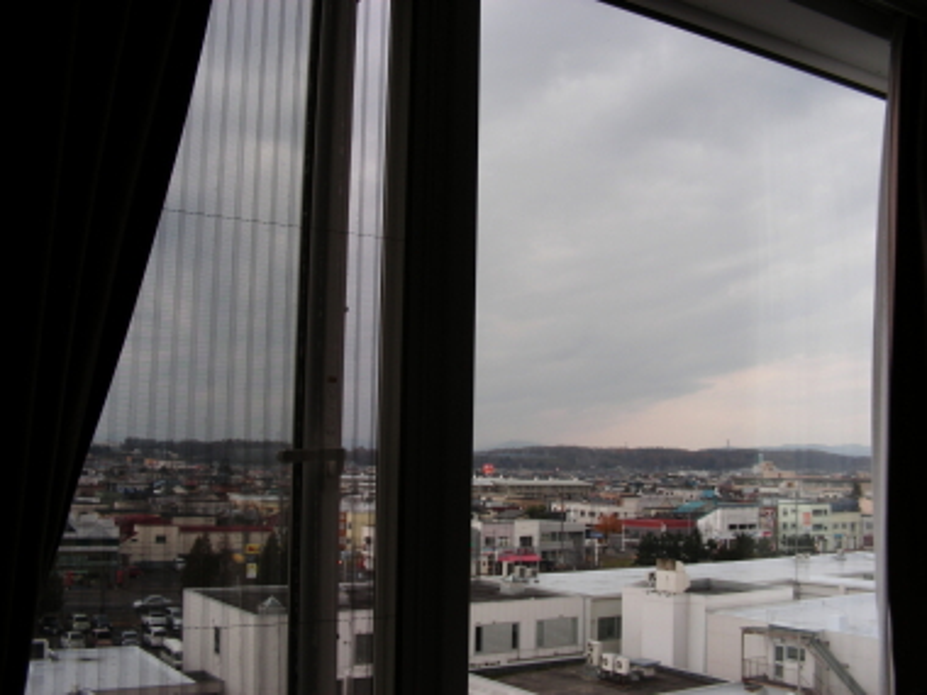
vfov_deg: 37.7
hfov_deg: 49.0
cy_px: 348
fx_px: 1018
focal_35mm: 38
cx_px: 464
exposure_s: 1/51.4
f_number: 3.5
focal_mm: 6.3
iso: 50
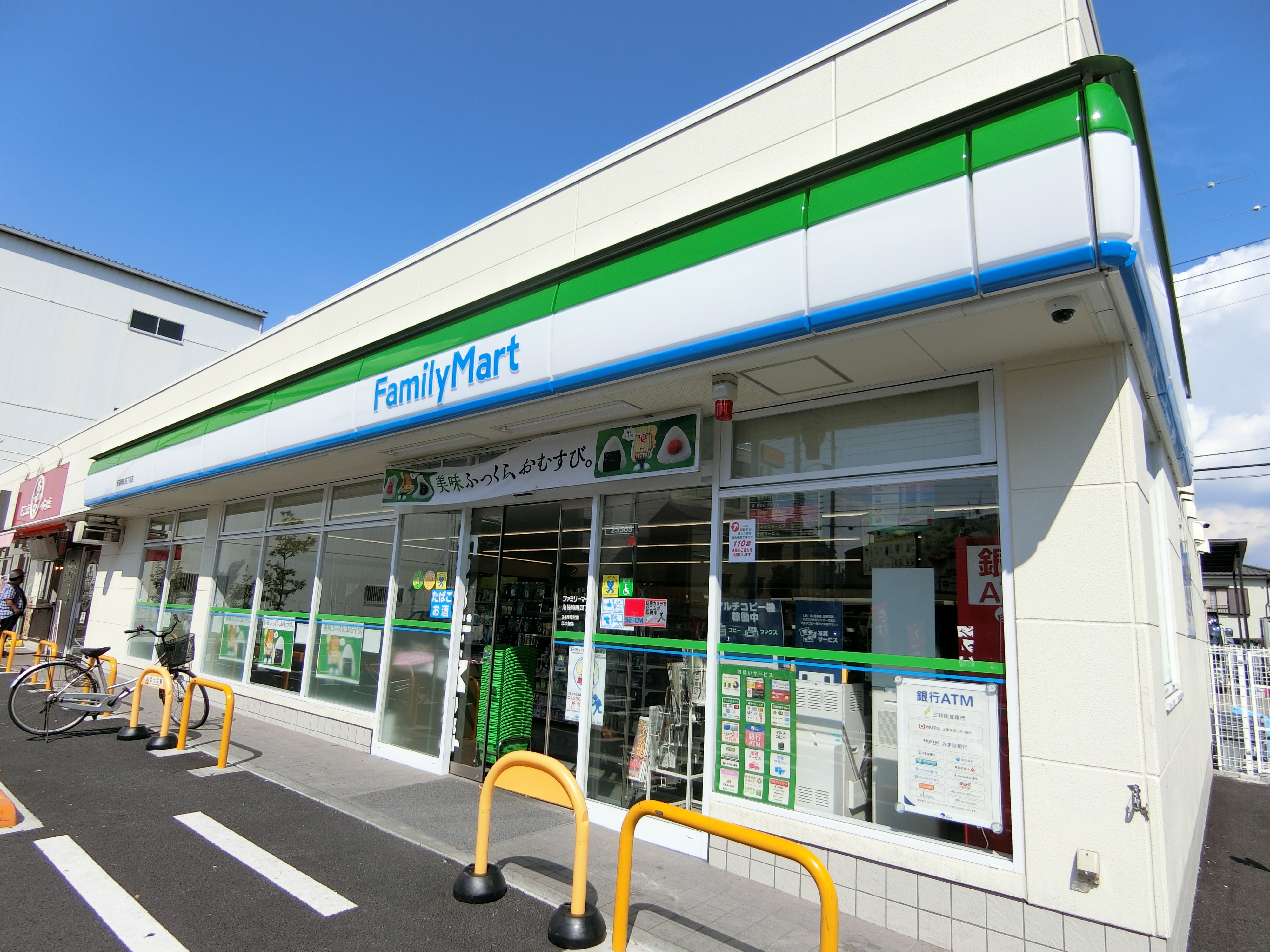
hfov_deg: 84.7
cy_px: 476
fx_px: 697
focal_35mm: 19
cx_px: 635
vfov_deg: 68.7
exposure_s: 1/320
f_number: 6.9
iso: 80
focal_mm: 4.06
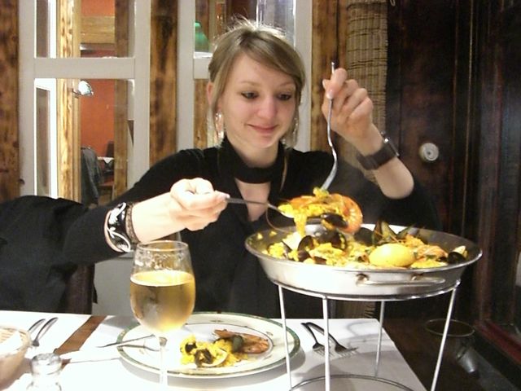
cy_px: 196
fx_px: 572
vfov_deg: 37.7
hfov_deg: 49.0
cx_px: 260
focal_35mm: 38
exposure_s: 1/15
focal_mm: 6.2
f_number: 2.7
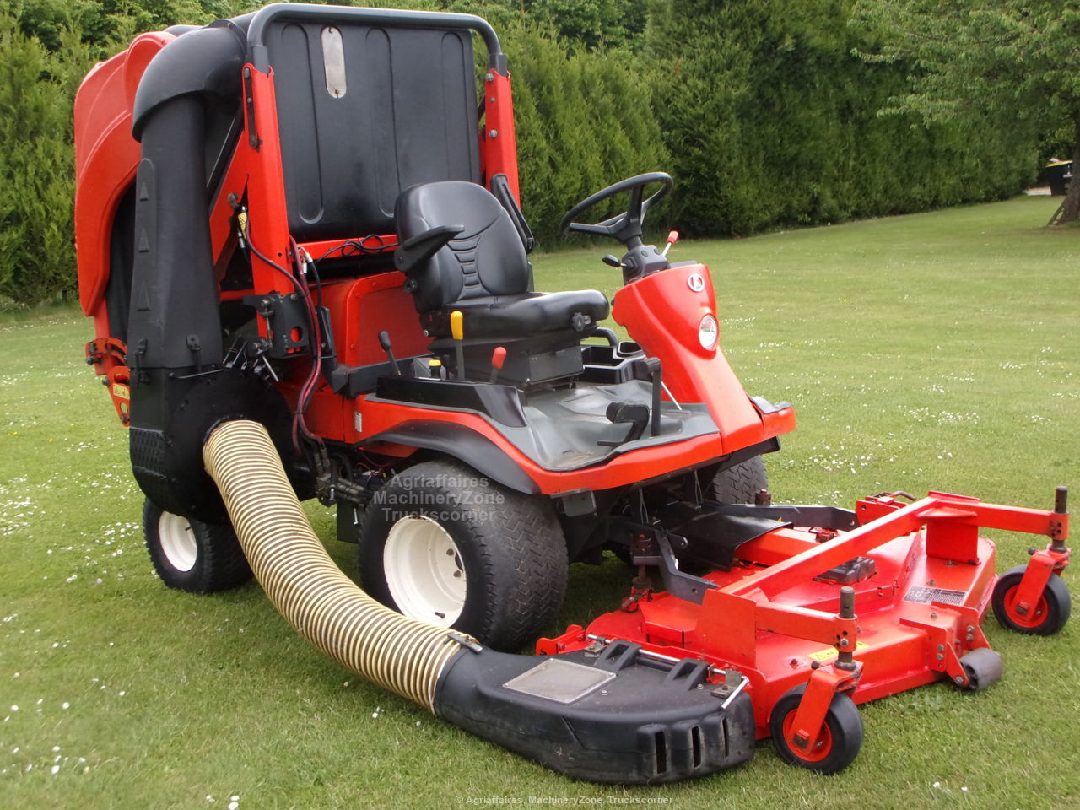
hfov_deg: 42.9
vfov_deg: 32.9
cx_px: 540
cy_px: 405
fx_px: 1373
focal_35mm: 44
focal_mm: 7.8
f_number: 4.5
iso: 135
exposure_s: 1/45
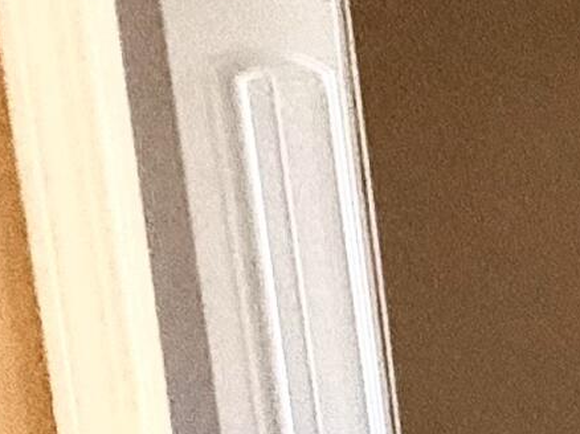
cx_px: 1843
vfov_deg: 14.9
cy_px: 515
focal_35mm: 96
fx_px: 1608
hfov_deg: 10.7
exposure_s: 1/120
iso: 250
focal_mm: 2.22
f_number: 2.2
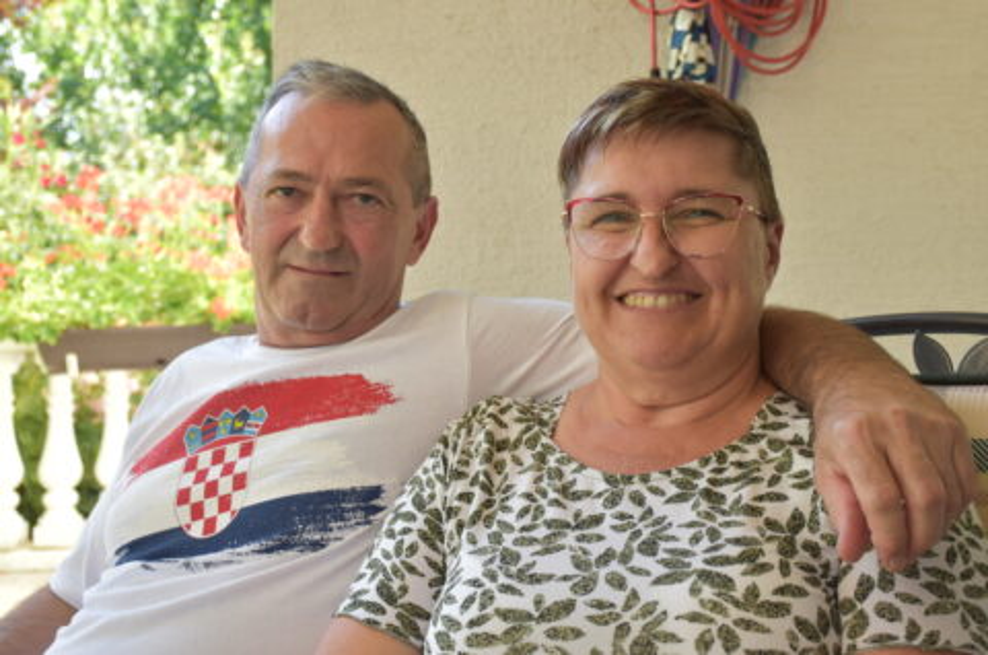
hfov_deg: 37.9
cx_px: 494
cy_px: 328
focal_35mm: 52
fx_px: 1438
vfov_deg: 25.6
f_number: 5.6
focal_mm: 35
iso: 360
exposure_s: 1/125
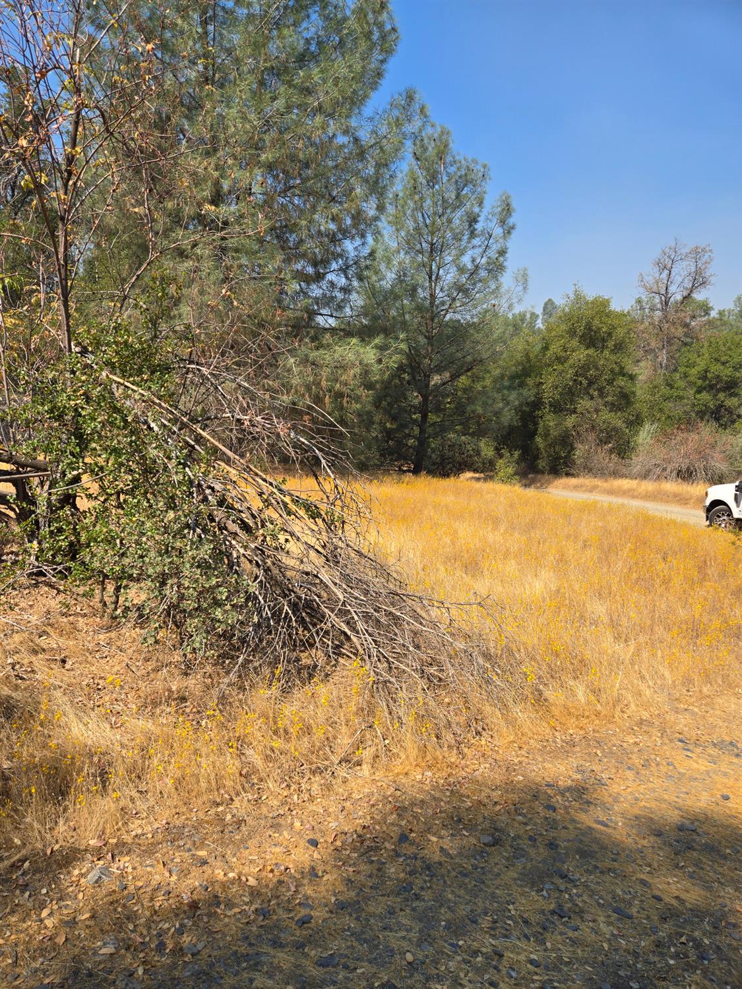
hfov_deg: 58.9
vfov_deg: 73.9
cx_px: 371
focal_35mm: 23
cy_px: 494
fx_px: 657
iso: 25
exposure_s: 1/1395
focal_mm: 5.4
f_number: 1.8
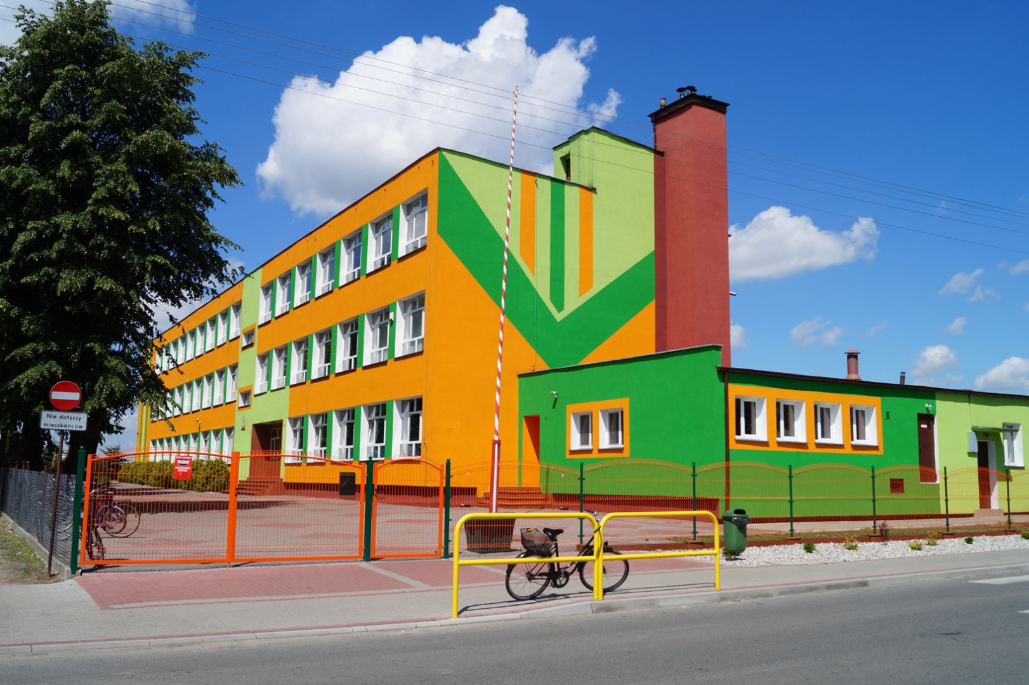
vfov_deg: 43.6
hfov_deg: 62.0
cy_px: 342
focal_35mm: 30
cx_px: 514
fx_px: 857
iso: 100
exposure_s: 1/320
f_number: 10
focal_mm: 20
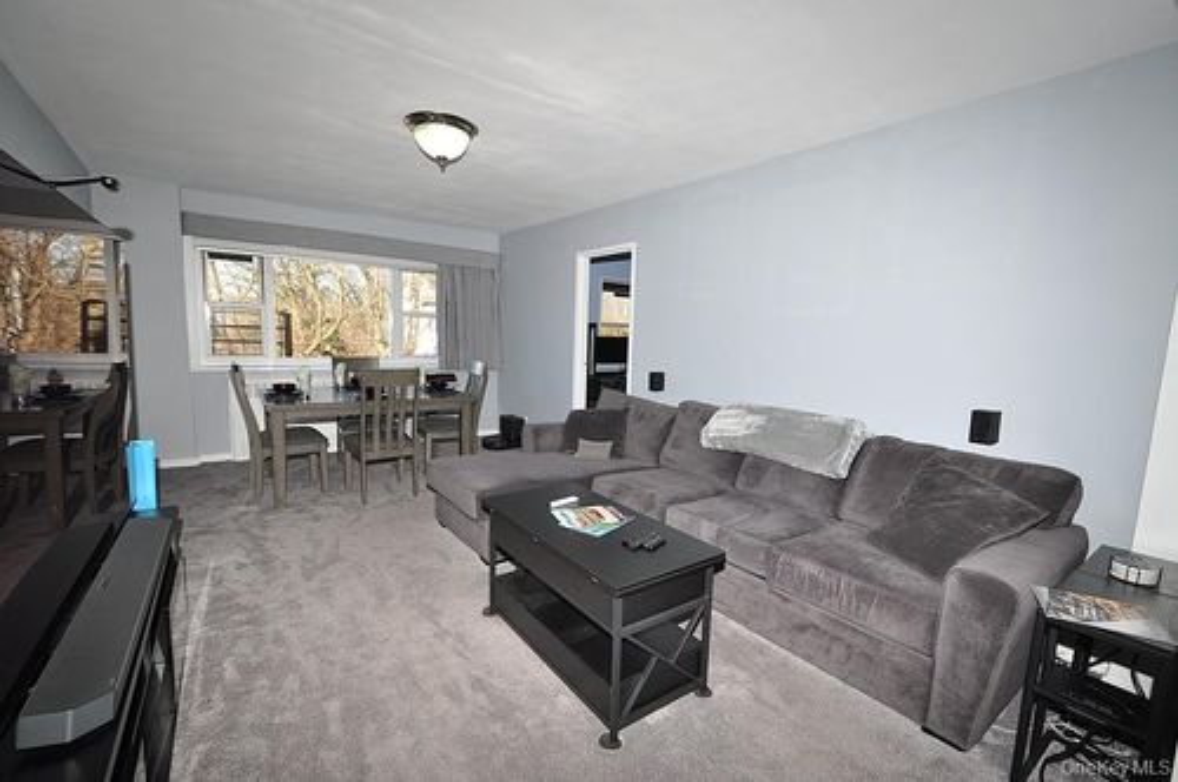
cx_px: 589
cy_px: 391
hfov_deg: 100.5
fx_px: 490
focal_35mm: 15
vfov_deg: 77.2
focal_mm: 10
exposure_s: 1/125
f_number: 5.6
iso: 220
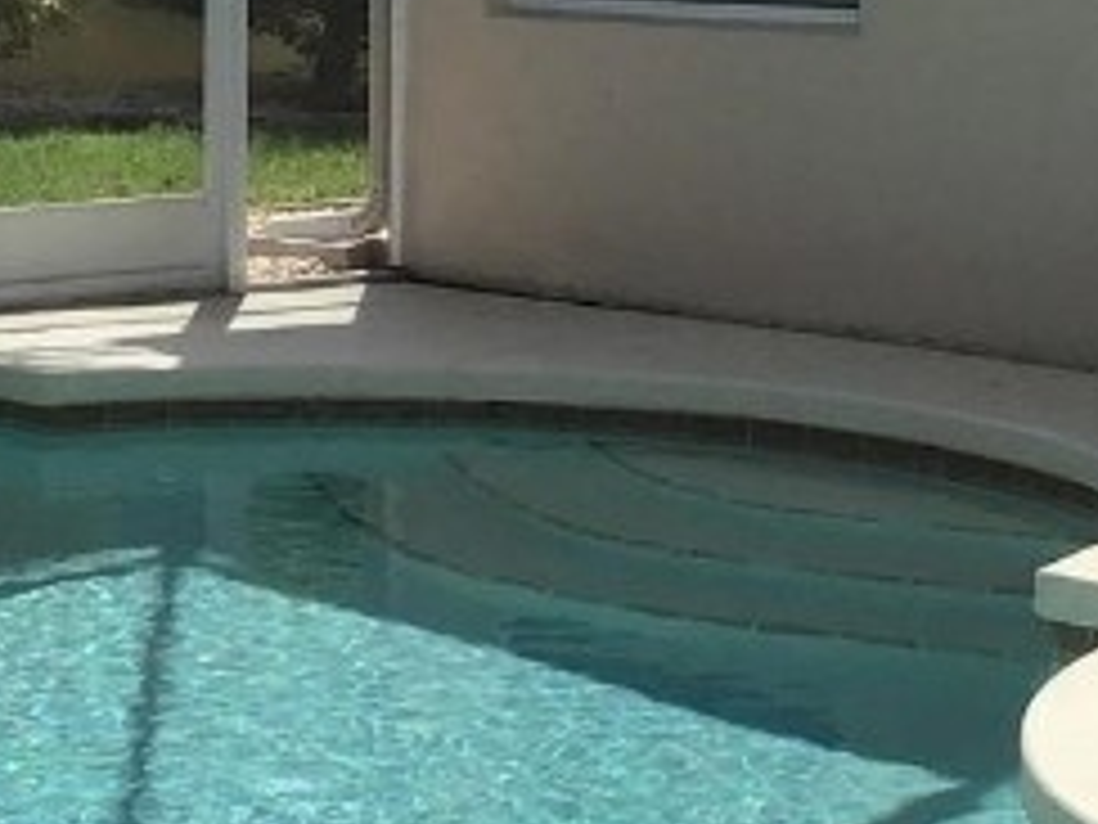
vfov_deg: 11.4
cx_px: -382
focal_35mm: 130
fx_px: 4124
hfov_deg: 14.5
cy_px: 432
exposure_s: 1/1431
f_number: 2.4
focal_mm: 3.3
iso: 25
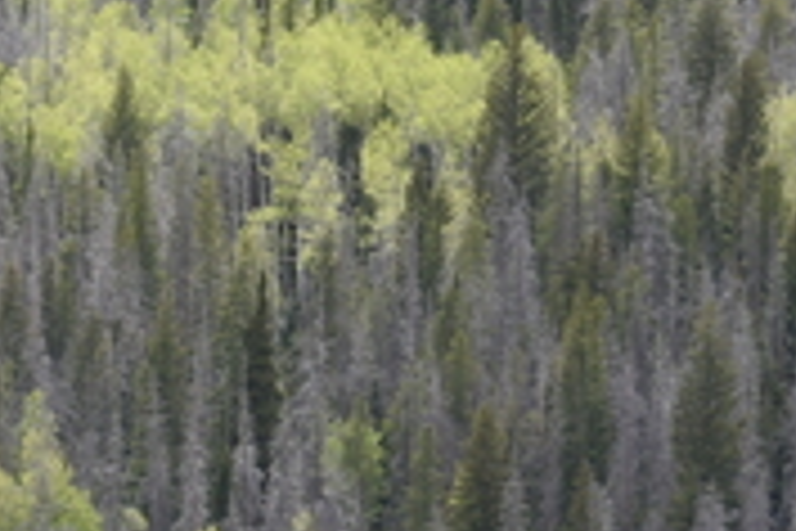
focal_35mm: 652
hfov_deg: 3.2
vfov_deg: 2.1
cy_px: 288
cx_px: -373
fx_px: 14415
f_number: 7.1
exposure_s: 1/200
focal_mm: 90
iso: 100
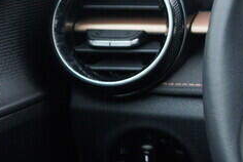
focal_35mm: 156
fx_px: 1054
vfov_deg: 8.8
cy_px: 61
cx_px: 487
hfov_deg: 11.8
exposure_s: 1/40
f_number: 2.8
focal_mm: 24
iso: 125
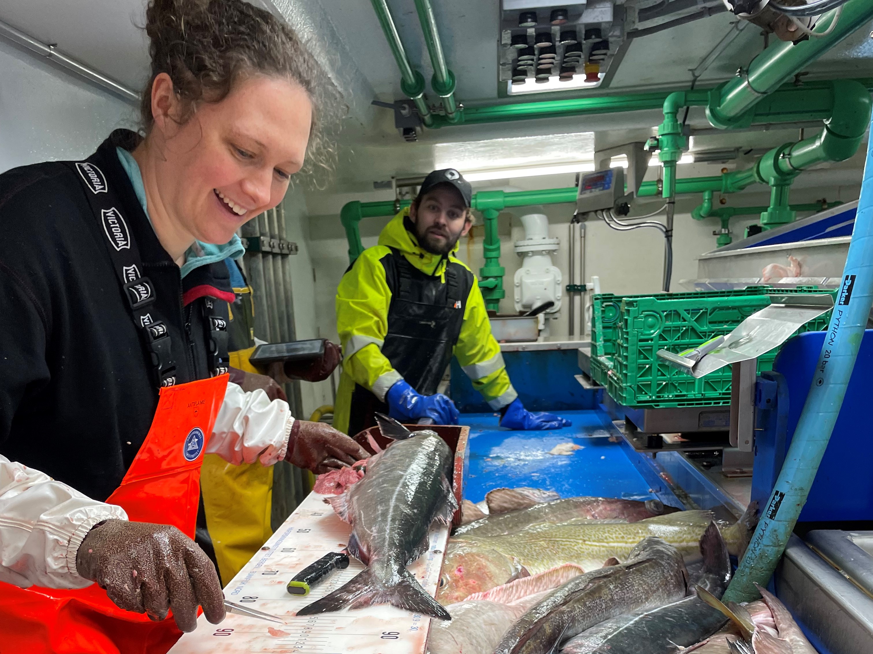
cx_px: 436
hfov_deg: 67.3
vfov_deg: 53.1
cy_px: 327
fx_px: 656
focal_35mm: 26
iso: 64
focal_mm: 4.2
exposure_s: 1/100
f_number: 1.6
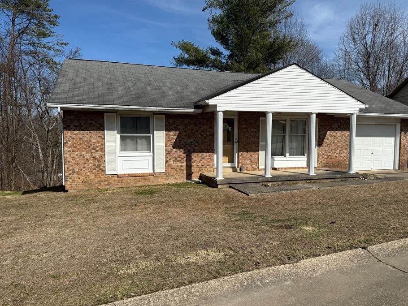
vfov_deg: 51.4
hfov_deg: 65.2
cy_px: 151
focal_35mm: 27
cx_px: 217
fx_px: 318
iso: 80
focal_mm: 6.76
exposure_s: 1/8130
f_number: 1.78
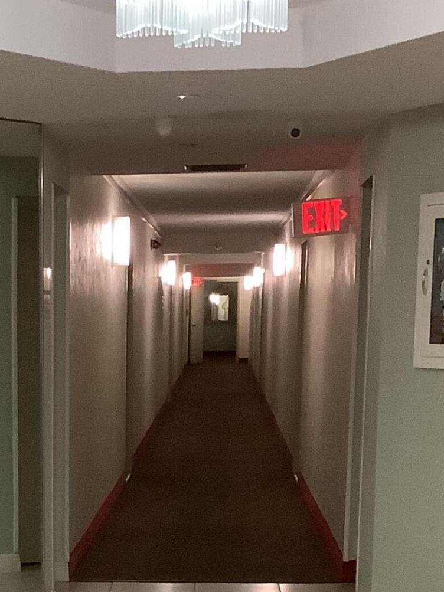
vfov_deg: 21.2
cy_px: 607
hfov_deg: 16.3
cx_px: 4
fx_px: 1522
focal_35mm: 89
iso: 400
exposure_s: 1/40
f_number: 2.4
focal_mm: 3.3
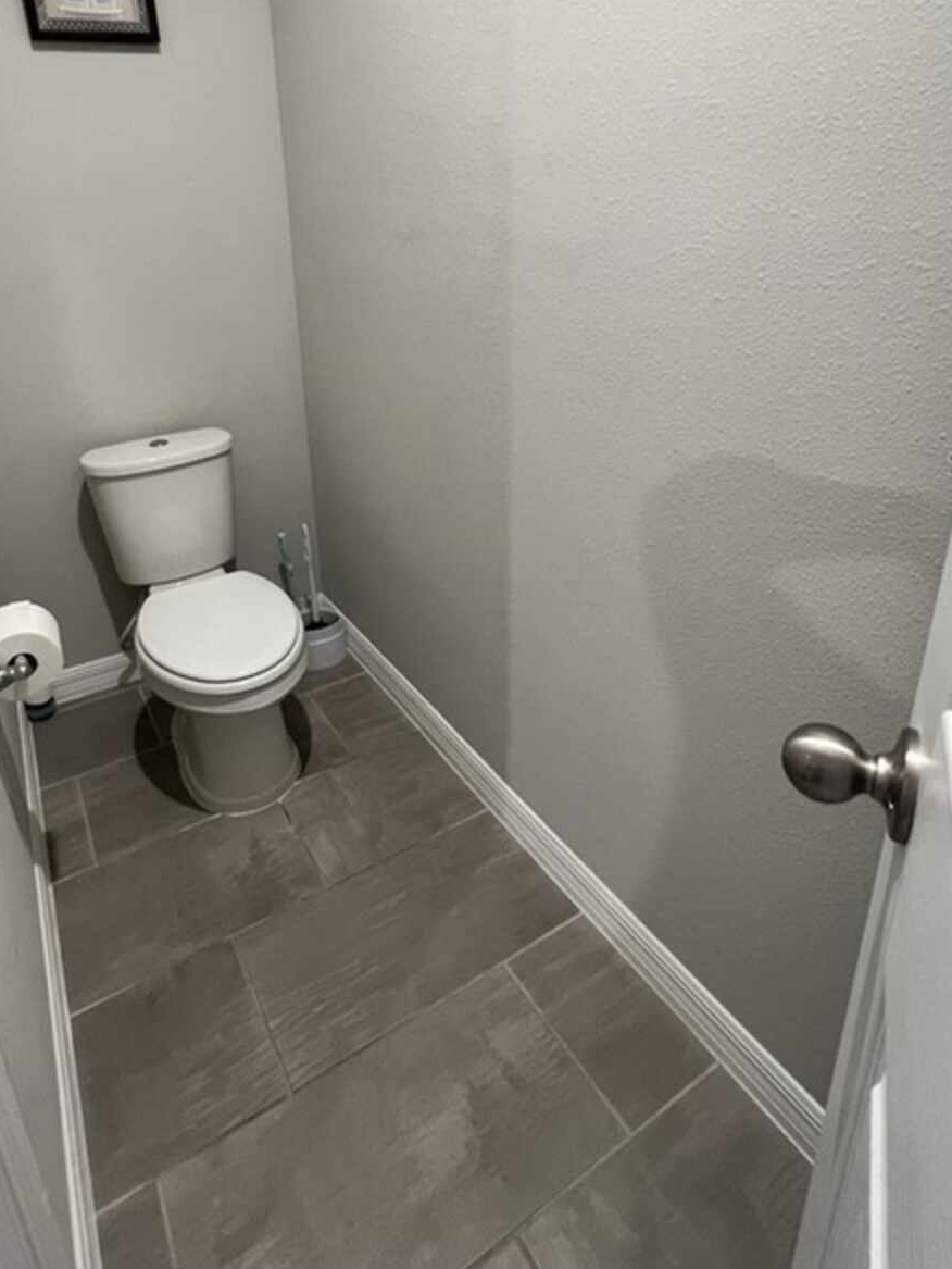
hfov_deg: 68.2
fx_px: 696
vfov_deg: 82.8
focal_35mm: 19
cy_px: 463
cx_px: 396
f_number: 1.8
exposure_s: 1/60
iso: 250
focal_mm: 1.57
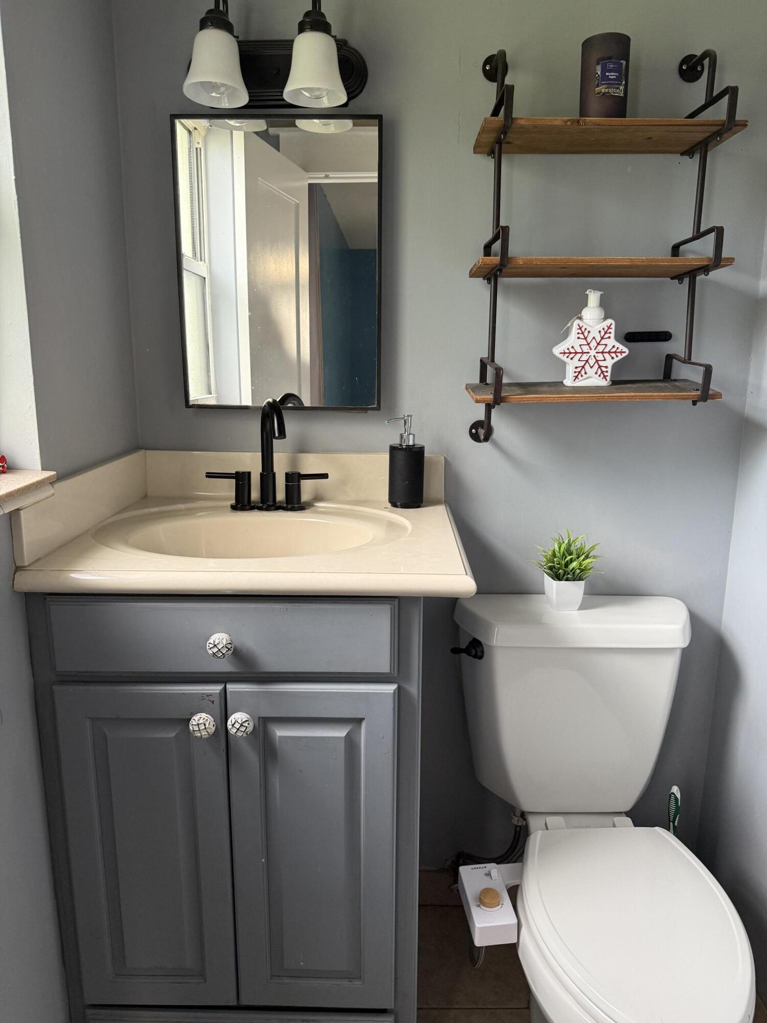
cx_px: 384
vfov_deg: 71.6
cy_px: 512
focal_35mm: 24
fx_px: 709
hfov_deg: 56.8
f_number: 1.78
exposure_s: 1/60
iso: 200
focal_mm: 6.76
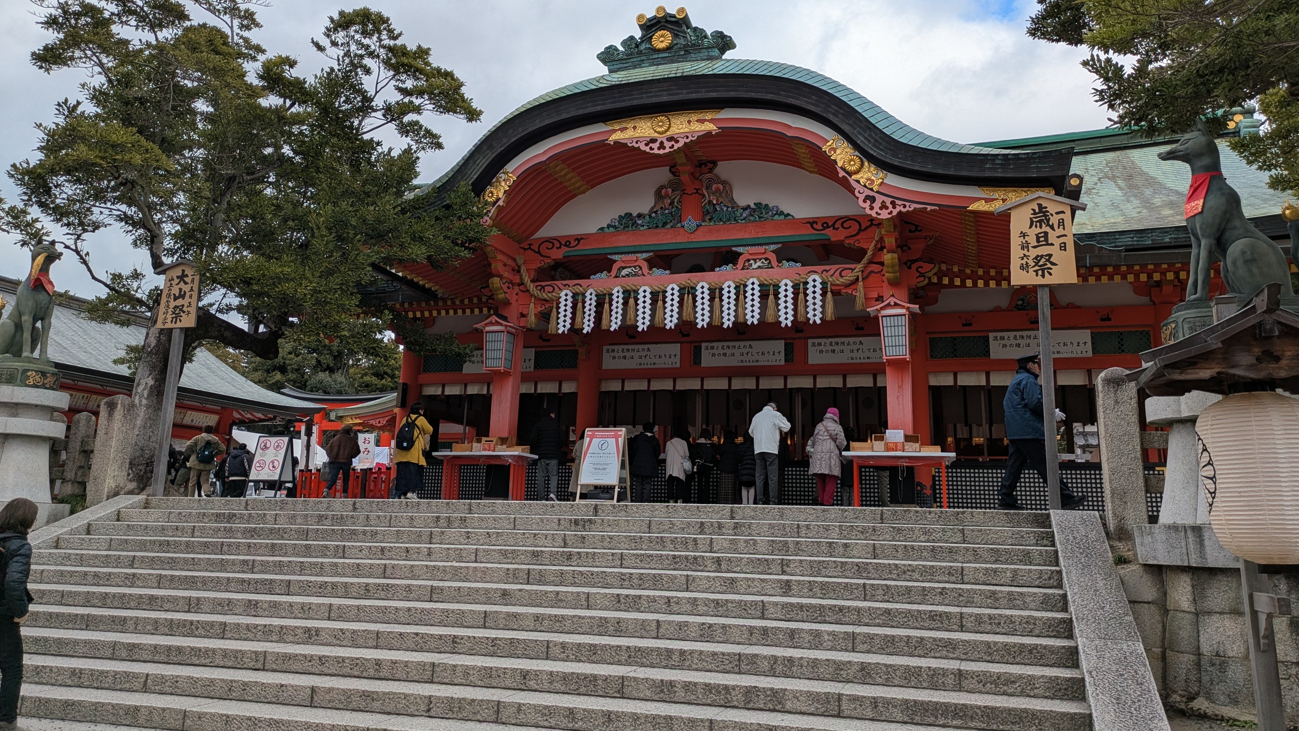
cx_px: 666
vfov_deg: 41.2
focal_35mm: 28
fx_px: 965
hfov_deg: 67.9
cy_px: 277
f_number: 1.89
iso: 46
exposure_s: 1/948
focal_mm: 5.43
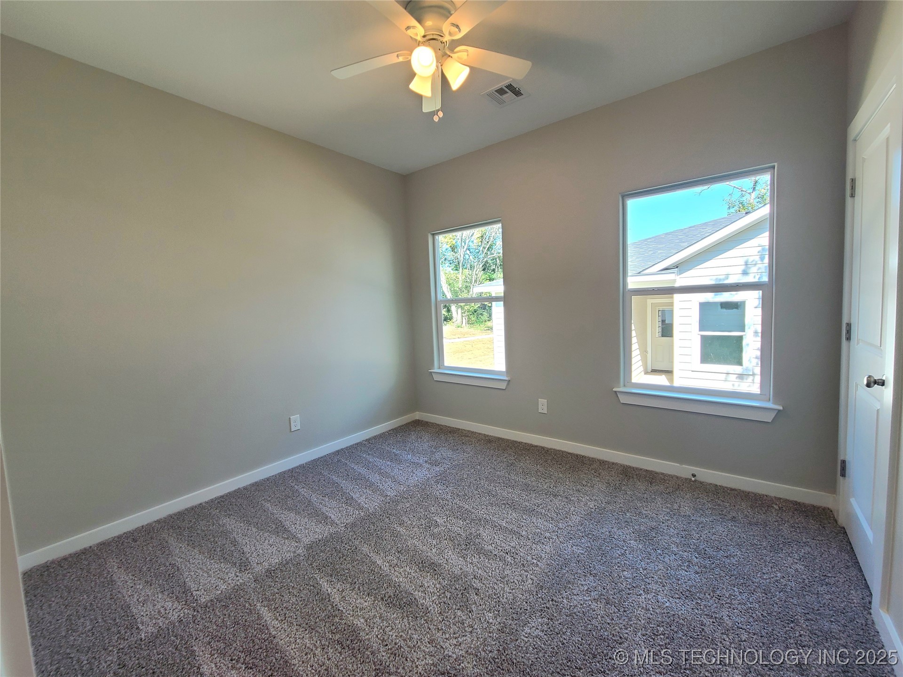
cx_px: 452
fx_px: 339
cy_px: 338
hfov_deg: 106.2
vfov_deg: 89.9
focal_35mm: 13
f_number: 2.2
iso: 64
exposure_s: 1/127
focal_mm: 2.2
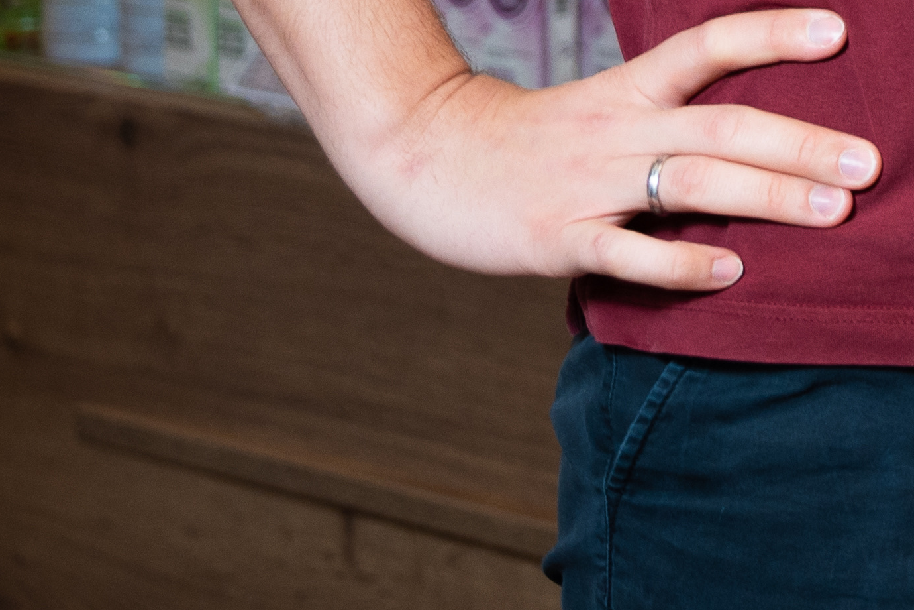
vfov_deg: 5.1
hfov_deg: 7.5
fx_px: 6702
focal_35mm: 264
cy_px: -649
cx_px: 1811
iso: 250
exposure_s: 1/125
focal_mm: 52
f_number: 2.8
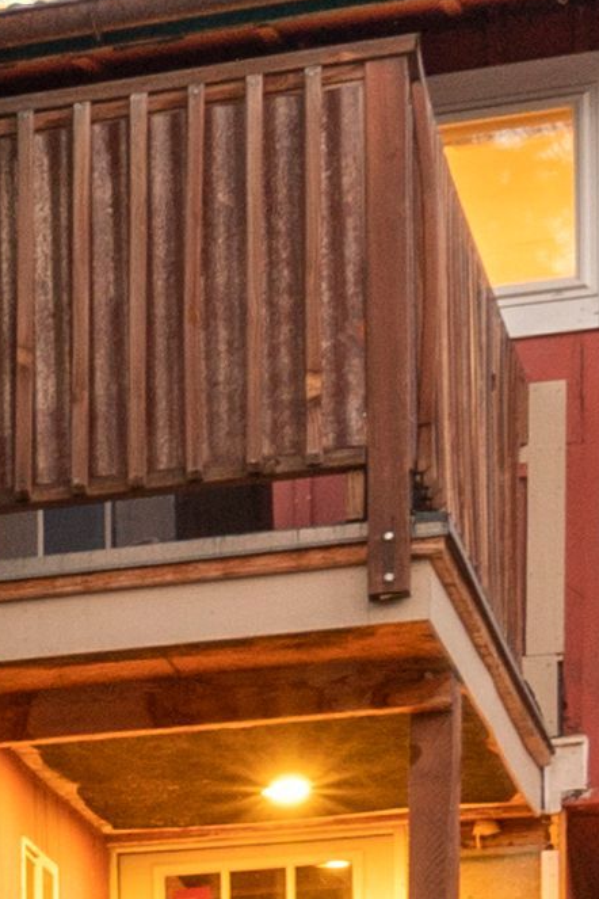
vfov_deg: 12.3
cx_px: -1404
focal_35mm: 155
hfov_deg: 7.4
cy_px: 1513
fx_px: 3868
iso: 400
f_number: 8
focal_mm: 17
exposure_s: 2
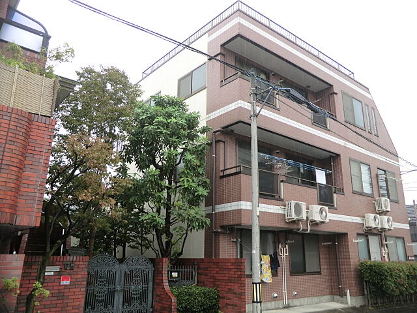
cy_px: 156
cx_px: 208
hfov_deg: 61.7
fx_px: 349
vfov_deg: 48.2
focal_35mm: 29
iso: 100
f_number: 3.5
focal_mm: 5.2
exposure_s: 1/60
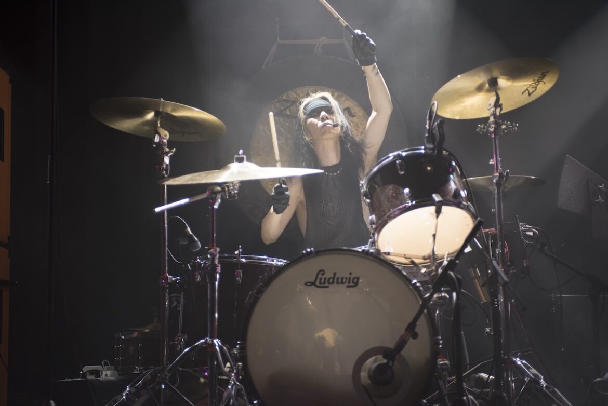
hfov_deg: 33.4
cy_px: 203
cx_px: 304
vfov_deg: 22.7
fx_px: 1014
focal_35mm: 60
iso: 640
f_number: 2.8
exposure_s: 1/200
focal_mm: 60
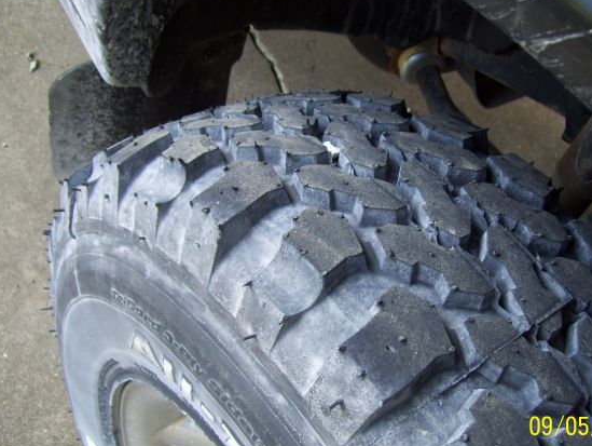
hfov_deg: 44.6
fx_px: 719
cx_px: 340
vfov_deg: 34.4
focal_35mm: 42
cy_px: 228
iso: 80
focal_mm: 6
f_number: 2.7
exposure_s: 1/60
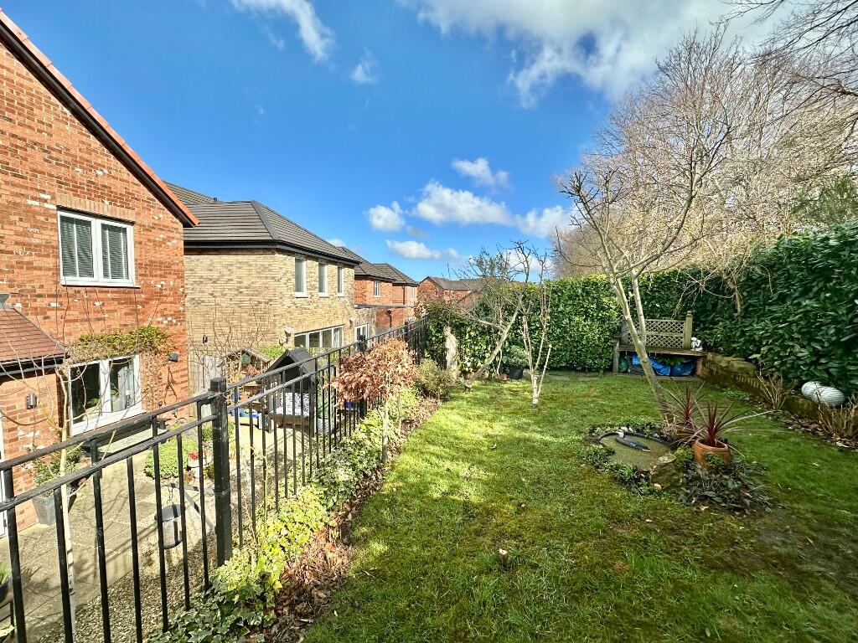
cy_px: 322
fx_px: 347
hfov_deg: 102.1
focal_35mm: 14
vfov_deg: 85.7
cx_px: 429
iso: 40
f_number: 2.2
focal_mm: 2.22
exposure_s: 1/1642
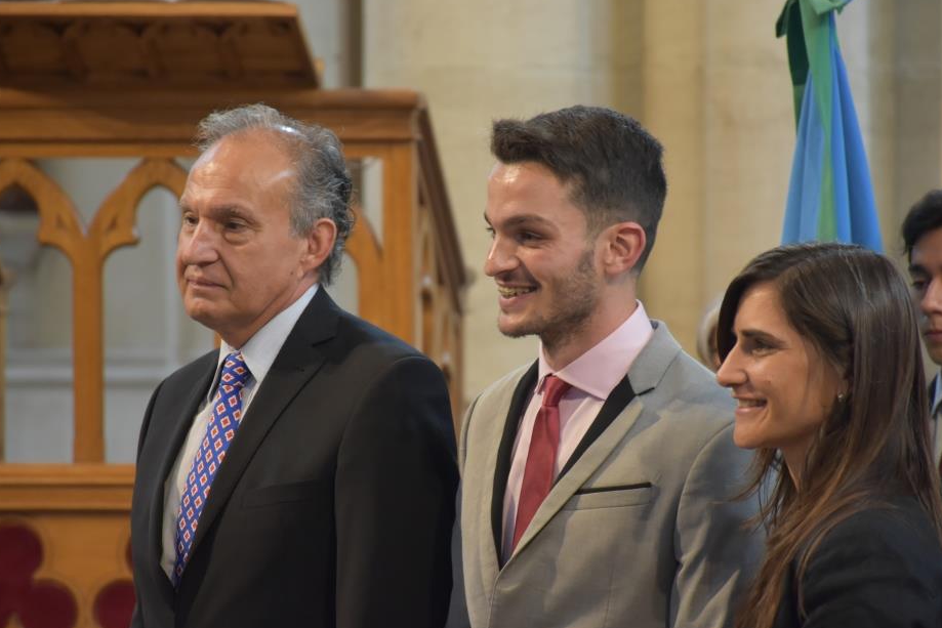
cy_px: 338
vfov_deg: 5.9
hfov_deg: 8.8
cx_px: 477
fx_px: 6124
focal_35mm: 234
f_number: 5.6
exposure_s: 1/15
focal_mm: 140
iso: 1250
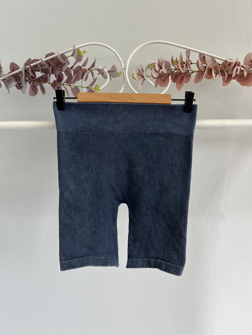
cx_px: 126
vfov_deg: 67.3
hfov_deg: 53.1
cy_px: 168
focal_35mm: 26
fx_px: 252
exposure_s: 1/121
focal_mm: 5.7
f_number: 1.5
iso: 32
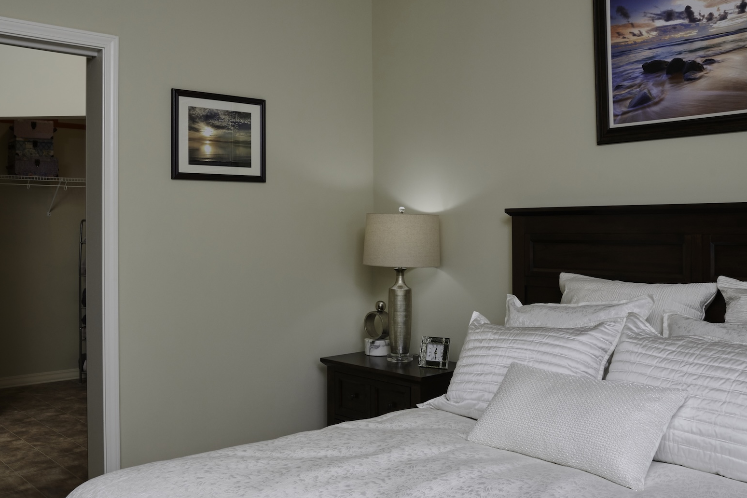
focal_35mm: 31
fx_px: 643
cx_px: 333
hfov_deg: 60.1
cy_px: 301
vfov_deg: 42.1
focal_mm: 24
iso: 500
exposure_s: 1/125
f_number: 11
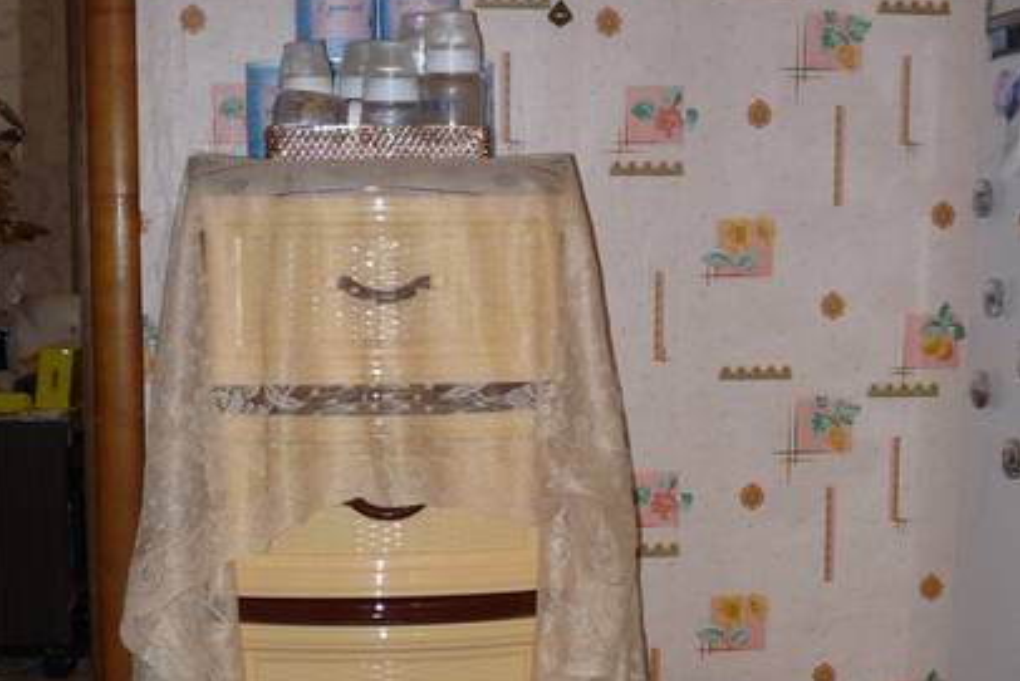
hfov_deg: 32.4
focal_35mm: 62
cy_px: 415
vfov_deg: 21.9
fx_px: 1757
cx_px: 506
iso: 100
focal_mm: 5.2
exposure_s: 1/30
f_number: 3.3
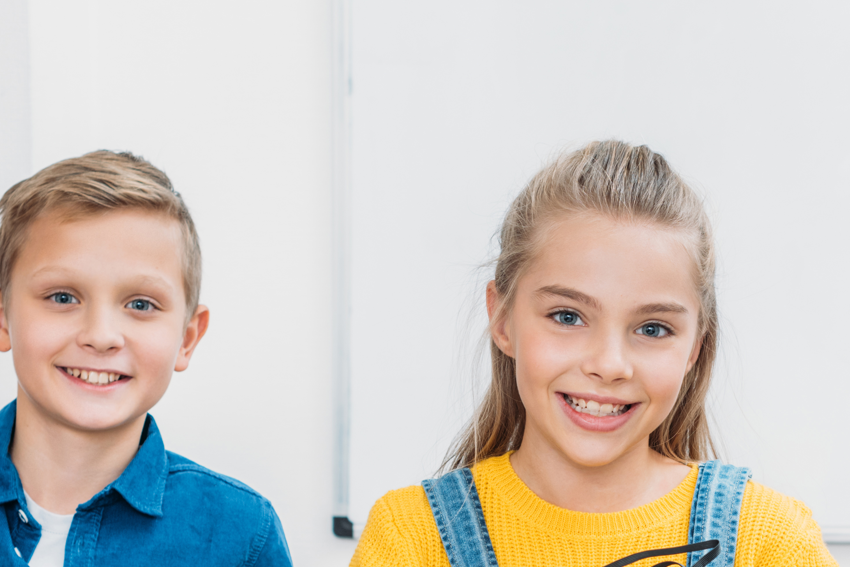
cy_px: 596
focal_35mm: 125
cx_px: 493
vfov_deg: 10.9
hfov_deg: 16.4
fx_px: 2952
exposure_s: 1/160
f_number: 4
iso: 125
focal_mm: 50
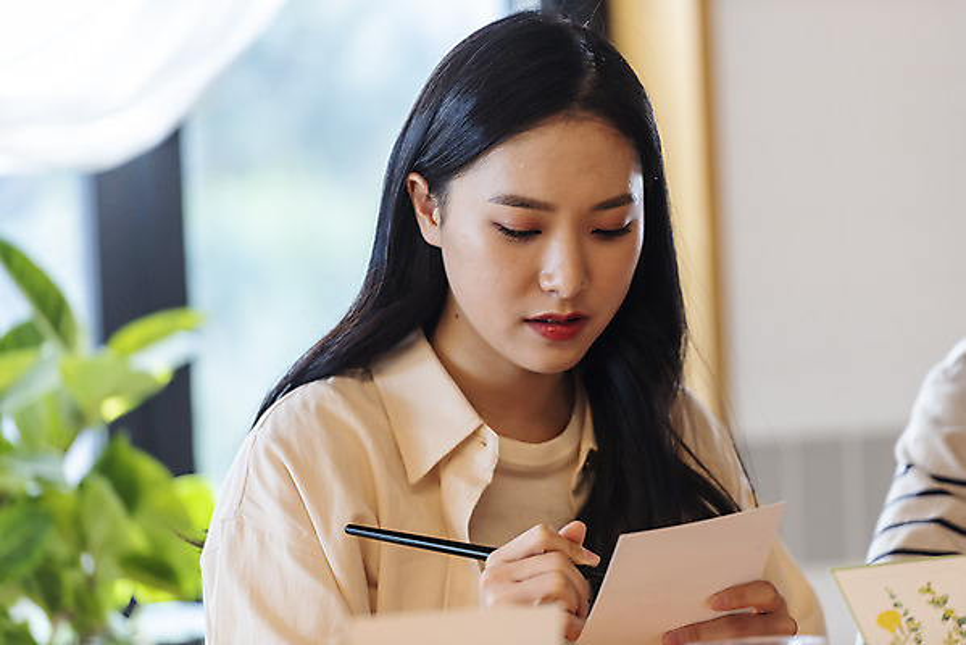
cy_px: 322
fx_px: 5369
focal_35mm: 200
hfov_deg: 10.3
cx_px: 483
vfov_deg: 6.9
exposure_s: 1/250
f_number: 2.8
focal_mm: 200
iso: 800
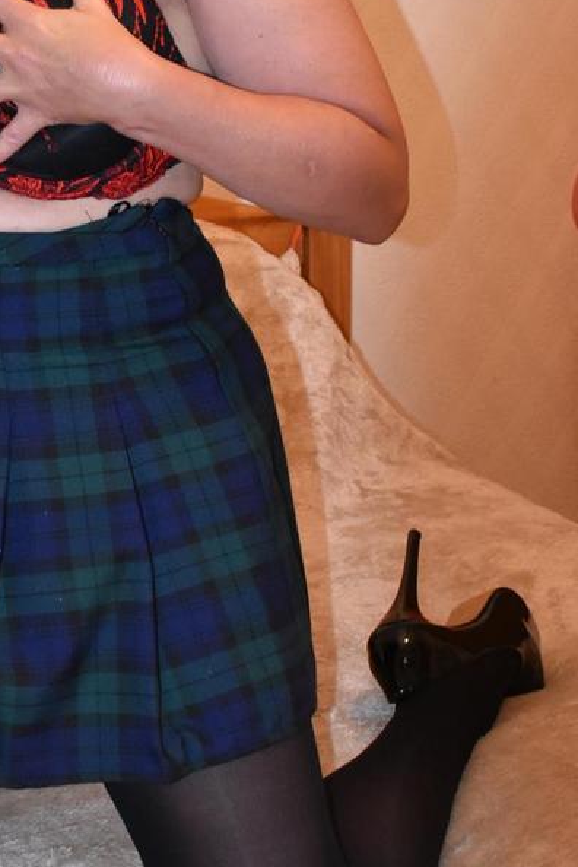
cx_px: 18
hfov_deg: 13.9
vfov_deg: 20.8
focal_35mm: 97
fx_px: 2336
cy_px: 178
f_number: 4
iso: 1800
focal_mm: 32
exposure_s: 1/60
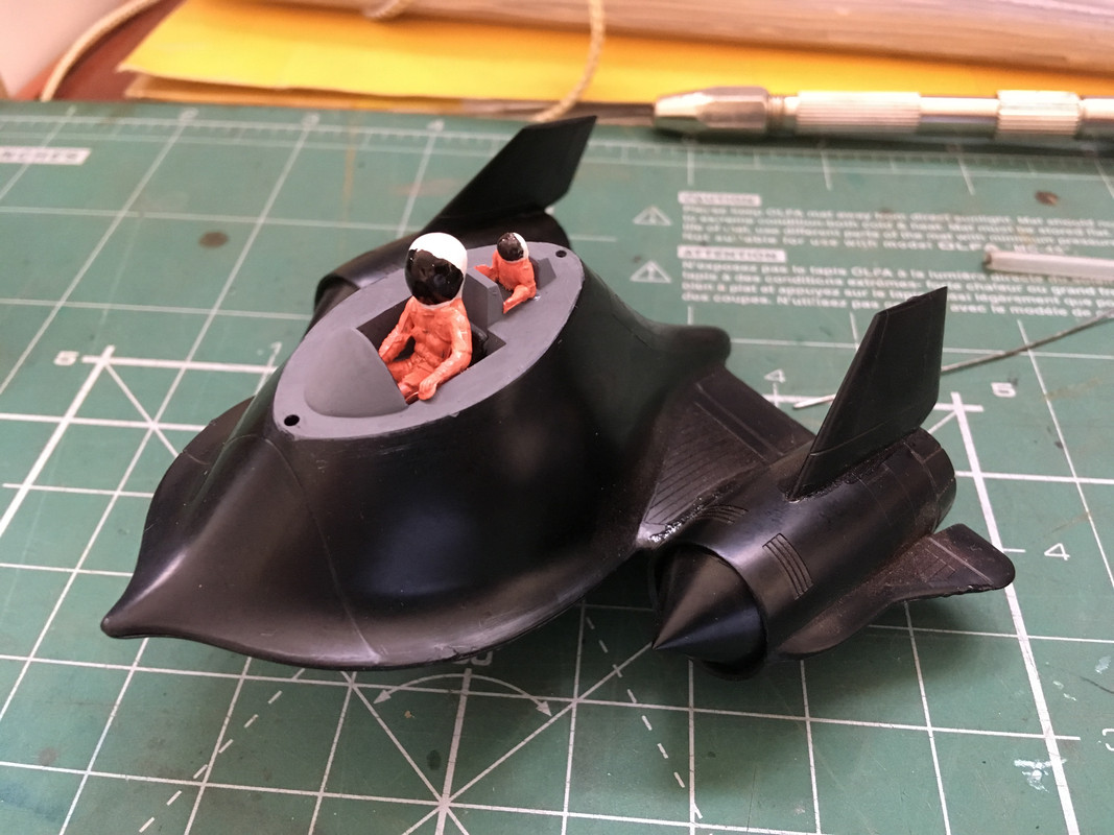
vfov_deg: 48.2
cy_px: 418
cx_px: 557
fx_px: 933
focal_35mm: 29
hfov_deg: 61.7
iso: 200
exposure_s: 1/15
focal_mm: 4.15
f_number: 2.2
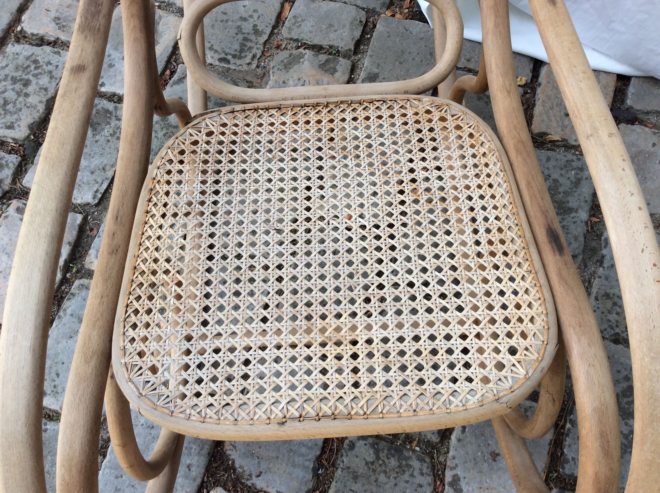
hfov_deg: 56.9
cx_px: 330
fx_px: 609
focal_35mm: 32
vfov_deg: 44.1
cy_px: 246
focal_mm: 3.3
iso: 32
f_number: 2.4
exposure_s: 1/258
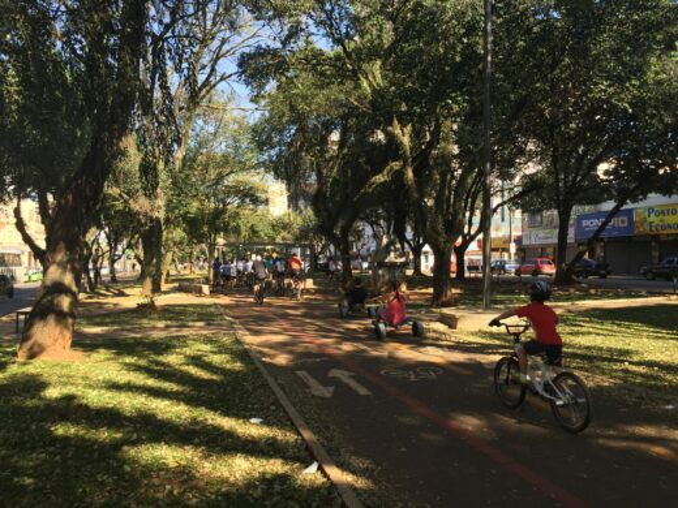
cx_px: 339
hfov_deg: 61.7
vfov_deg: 48.2
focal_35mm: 29
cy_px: 254
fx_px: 568
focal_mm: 4.15
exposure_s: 1/366
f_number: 2.2
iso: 32
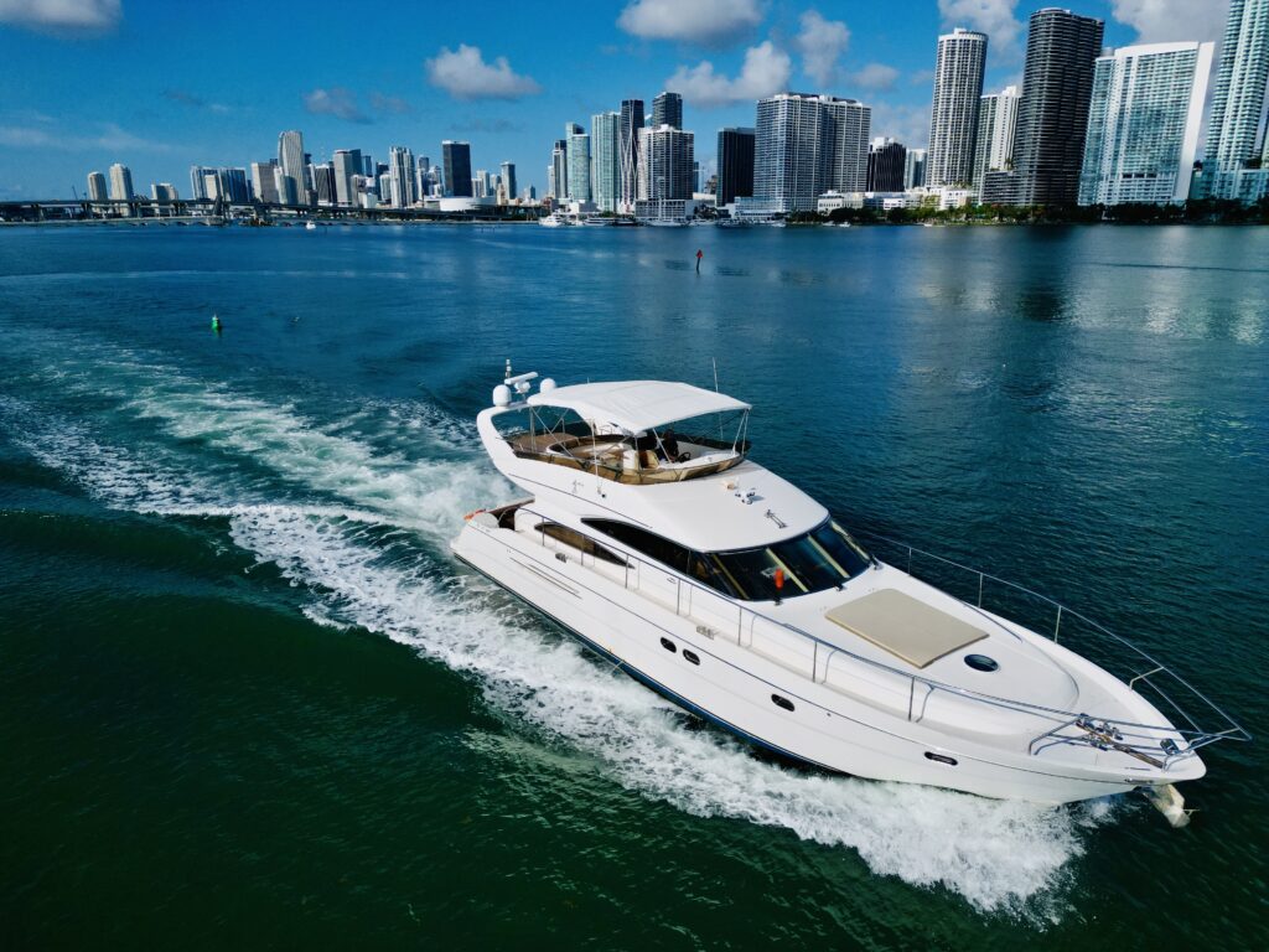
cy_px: 476
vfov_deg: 56.8
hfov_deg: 71.6
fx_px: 880
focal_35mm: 24
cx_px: 634
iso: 110
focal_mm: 6.72
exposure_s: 1/8000
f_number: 1.7
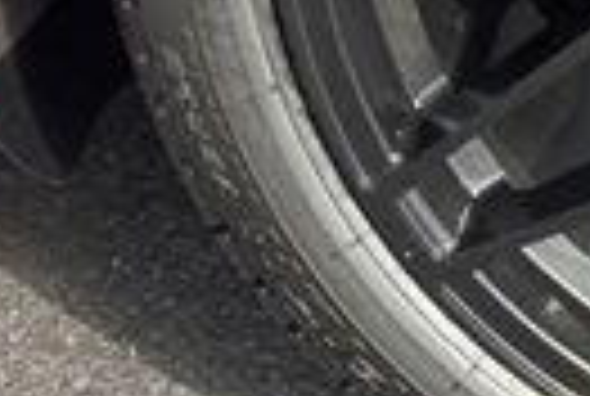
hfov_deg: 13.4
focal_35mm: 142
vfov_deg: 9.5
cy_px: -148
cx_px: 937
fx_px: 2333
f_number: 1.8
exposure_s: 1/121
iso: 40
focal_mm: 3.99
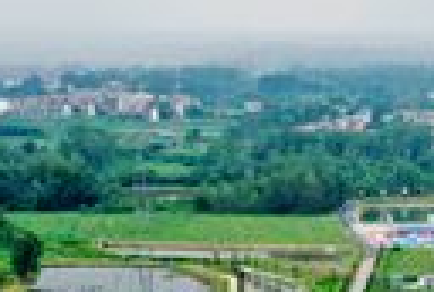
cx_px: 593
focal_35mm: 120
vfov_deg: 11.0
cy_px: 446
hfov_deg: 16.0
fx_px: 1450
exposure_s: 1/160
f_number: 4.5
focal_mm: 10.26
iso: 100
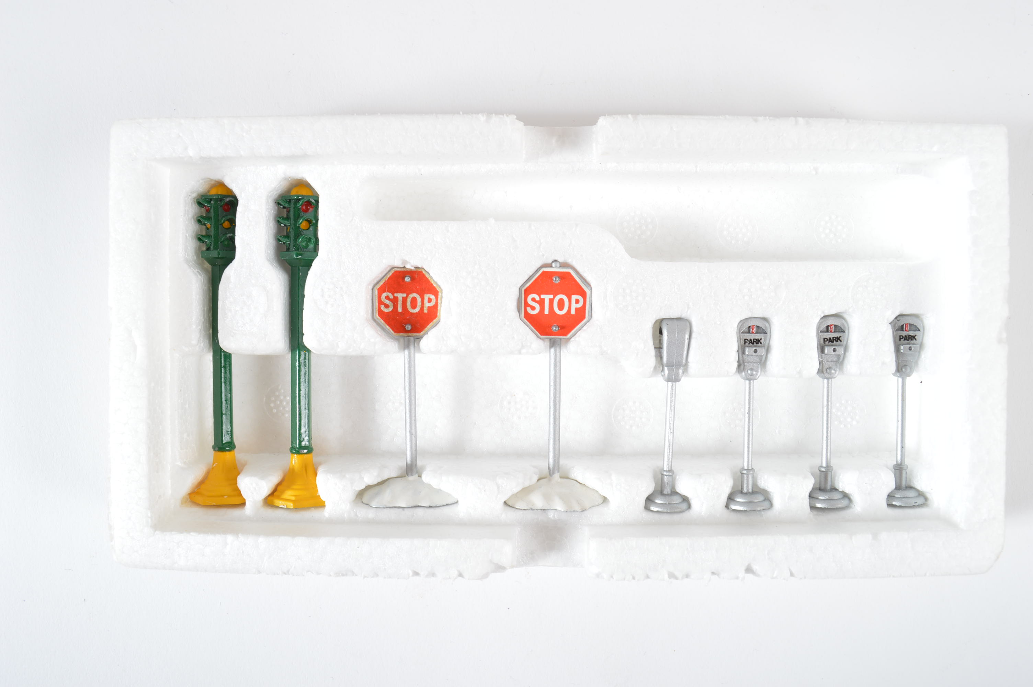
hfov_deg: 62.0
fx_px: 860
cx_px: 516
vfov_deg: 43.5
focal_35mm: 30
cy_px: 344
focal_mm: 20
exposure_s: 1/160
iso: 100
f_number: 11
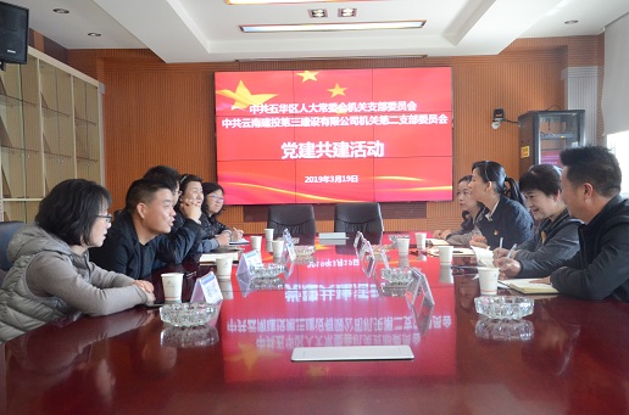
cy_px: 208
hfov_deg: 46.5
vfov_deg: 31.7
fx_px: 732
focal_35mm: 42
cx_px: 314
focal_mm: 28
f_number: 7.1
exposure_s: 1/25
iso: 3200
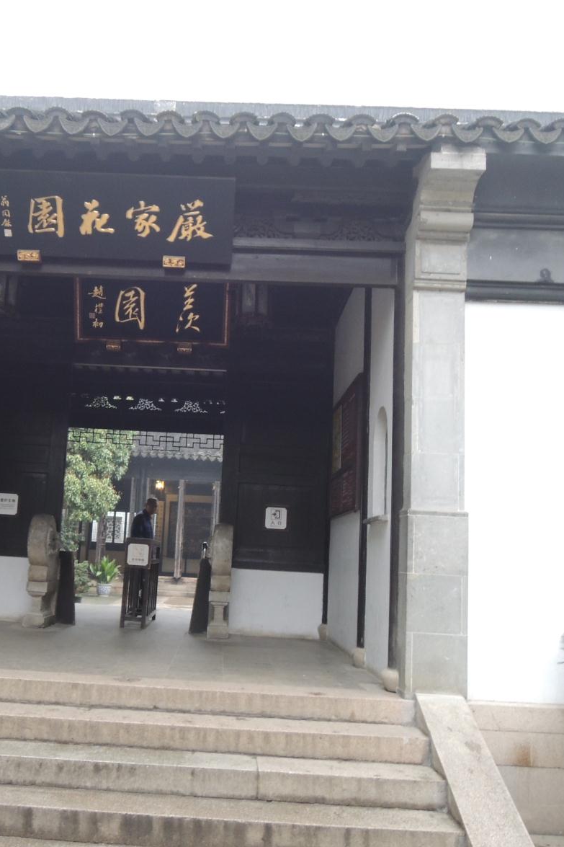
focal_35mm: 34
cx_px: 194
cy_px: 427
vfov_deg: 55.8
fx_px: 799
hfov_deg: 38.5
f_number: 2.8
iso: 320
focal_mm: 4.3
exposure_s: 1/30
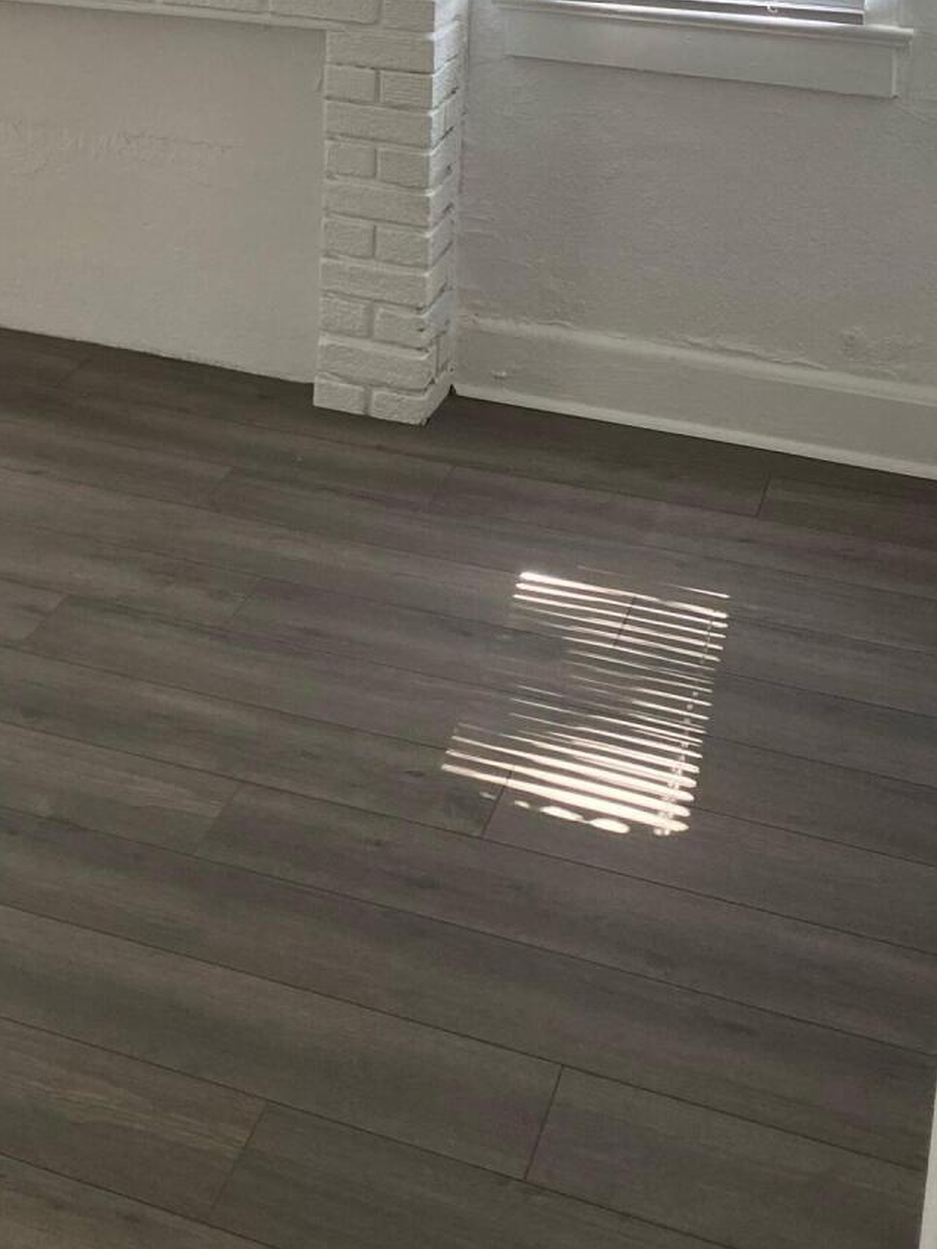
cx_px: 19
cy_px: -97
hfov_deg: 23.1
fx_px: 2202
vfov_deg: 28.9
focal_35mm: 61
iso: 125
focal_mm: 4.25
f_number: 1.8
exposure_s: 1/109
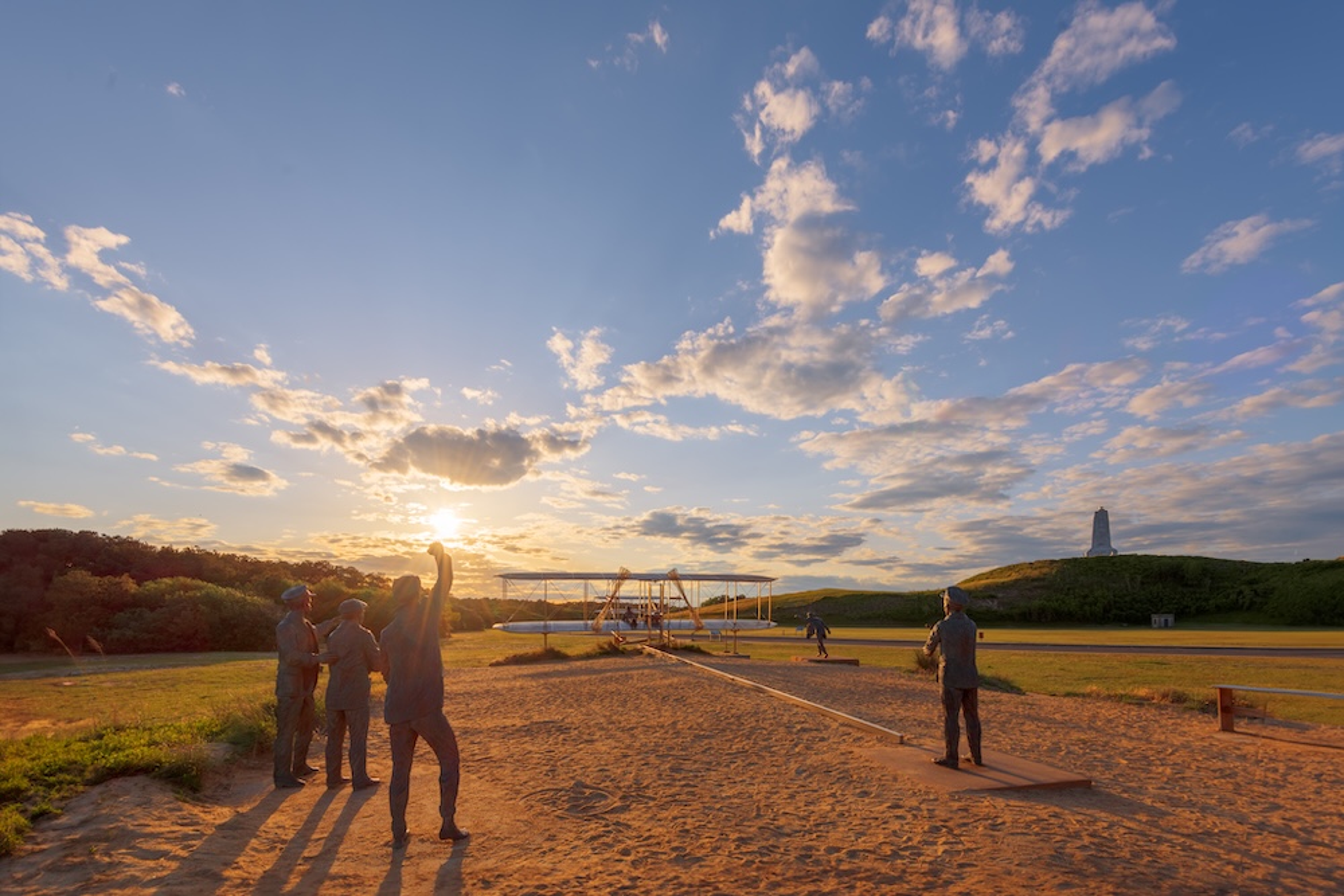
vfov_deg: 73.8
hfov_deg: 96.7
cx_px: 672
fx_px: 597
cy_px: 448
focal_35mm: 16
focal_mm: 16
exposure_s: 1/500
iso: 64
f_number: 11
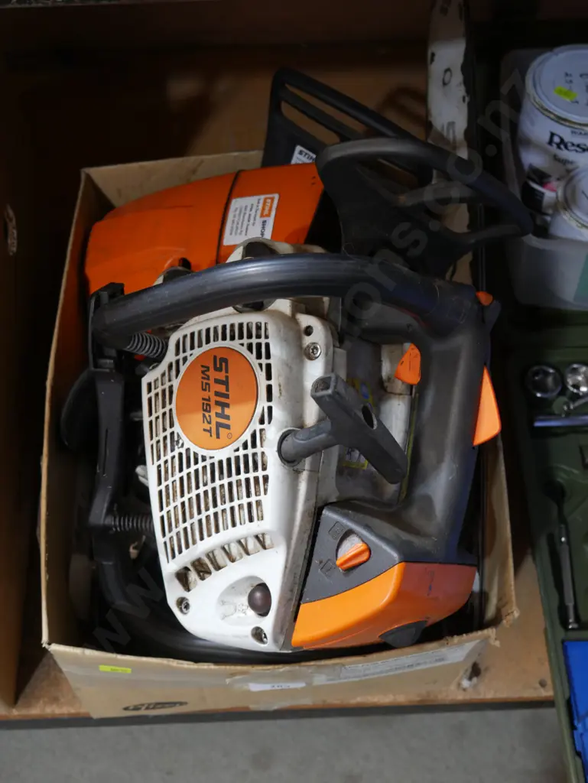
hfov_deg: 32.9
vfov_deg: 42.9
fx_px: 996
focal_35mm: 44
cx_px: 294
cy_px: 392
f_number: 4.7
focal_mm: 22
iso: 1250
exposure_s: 1/60
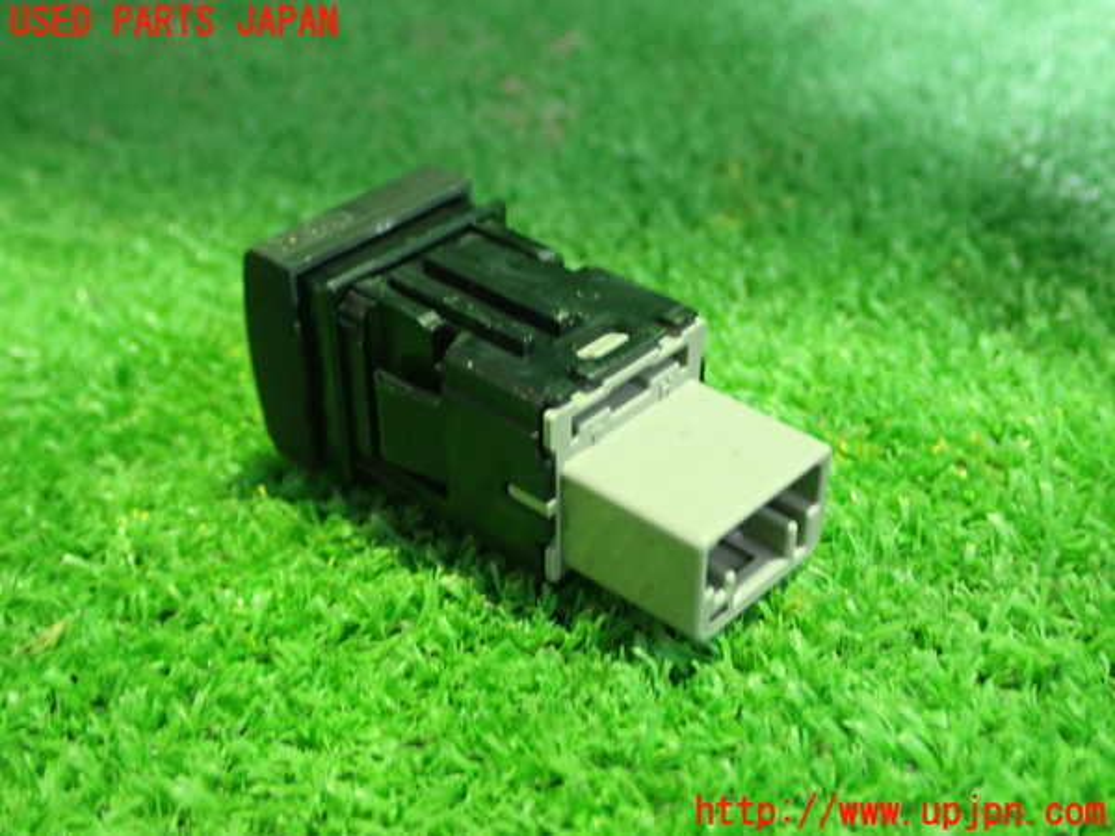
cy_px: 418
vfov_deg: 30.9
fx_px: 1514
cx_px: 558
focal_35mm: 47
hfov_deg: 40.4
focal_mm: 8.4
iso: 800
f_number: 3.1
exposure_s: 1/13
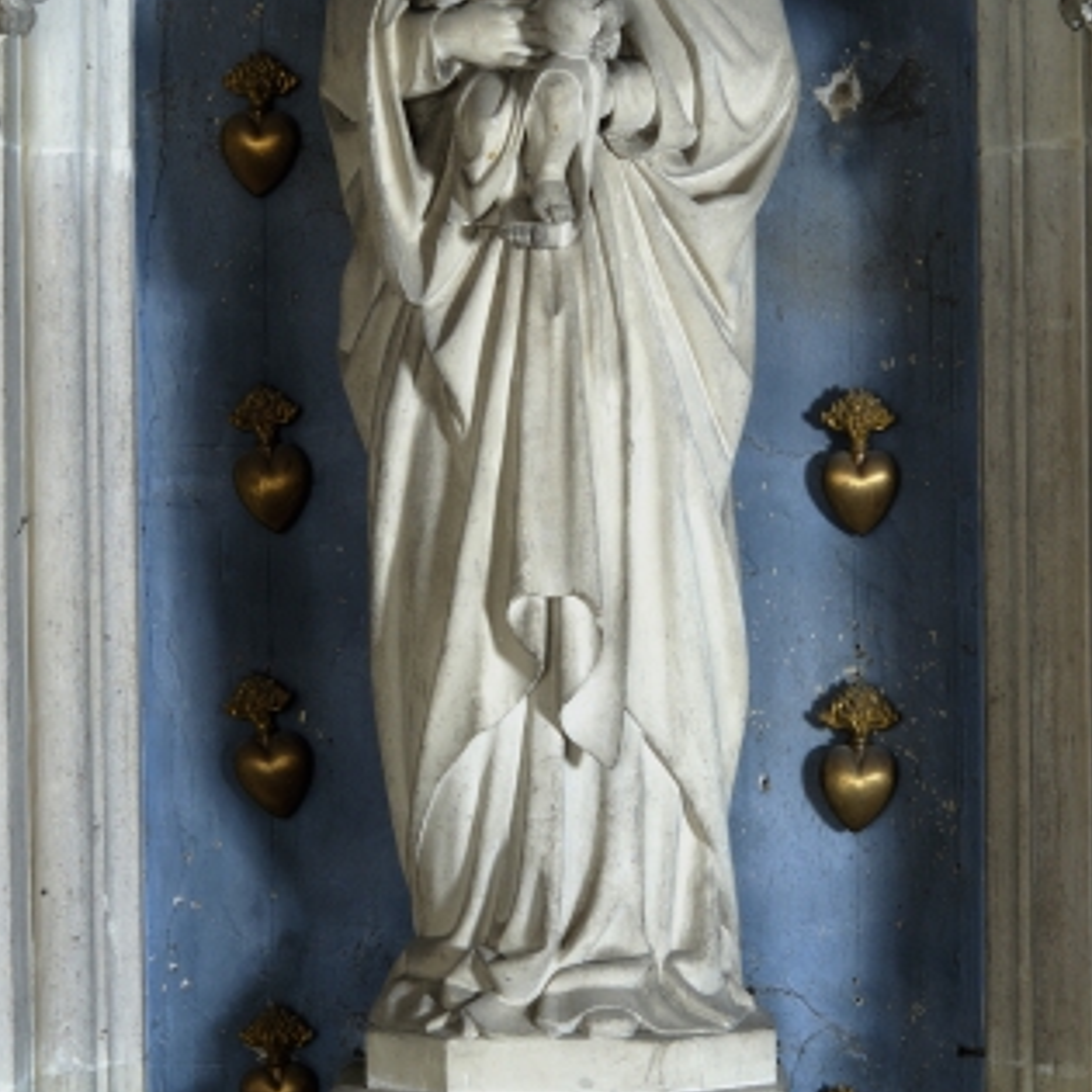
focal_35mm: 145
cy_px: 291
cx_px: 562
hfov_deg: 12.0
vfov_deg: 12.0
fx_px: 5175
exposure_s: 1/40
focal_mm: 70
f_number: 16
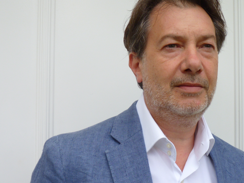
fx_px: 352
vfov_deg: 29.1
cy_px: 85
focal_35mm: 50
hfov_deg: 38.1
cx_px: 141
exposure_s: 1/200
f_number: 3
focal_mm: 5.4
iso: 80
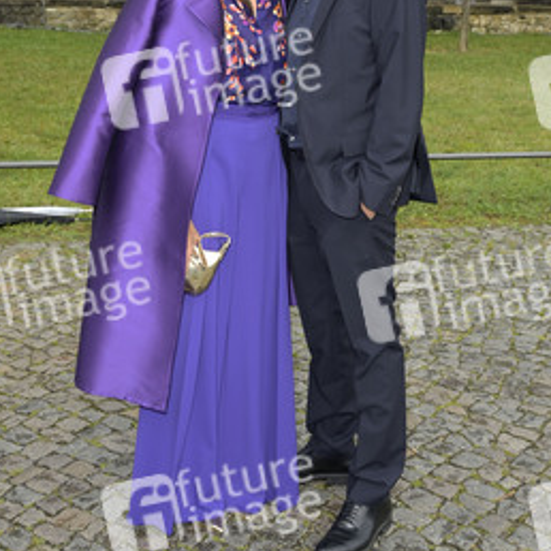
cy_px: 186
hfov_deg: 34.0
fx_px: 900
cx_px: 273
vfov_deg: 33.7
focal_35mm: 50
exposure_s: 1/250
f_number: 6.3
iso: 320
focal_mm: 38
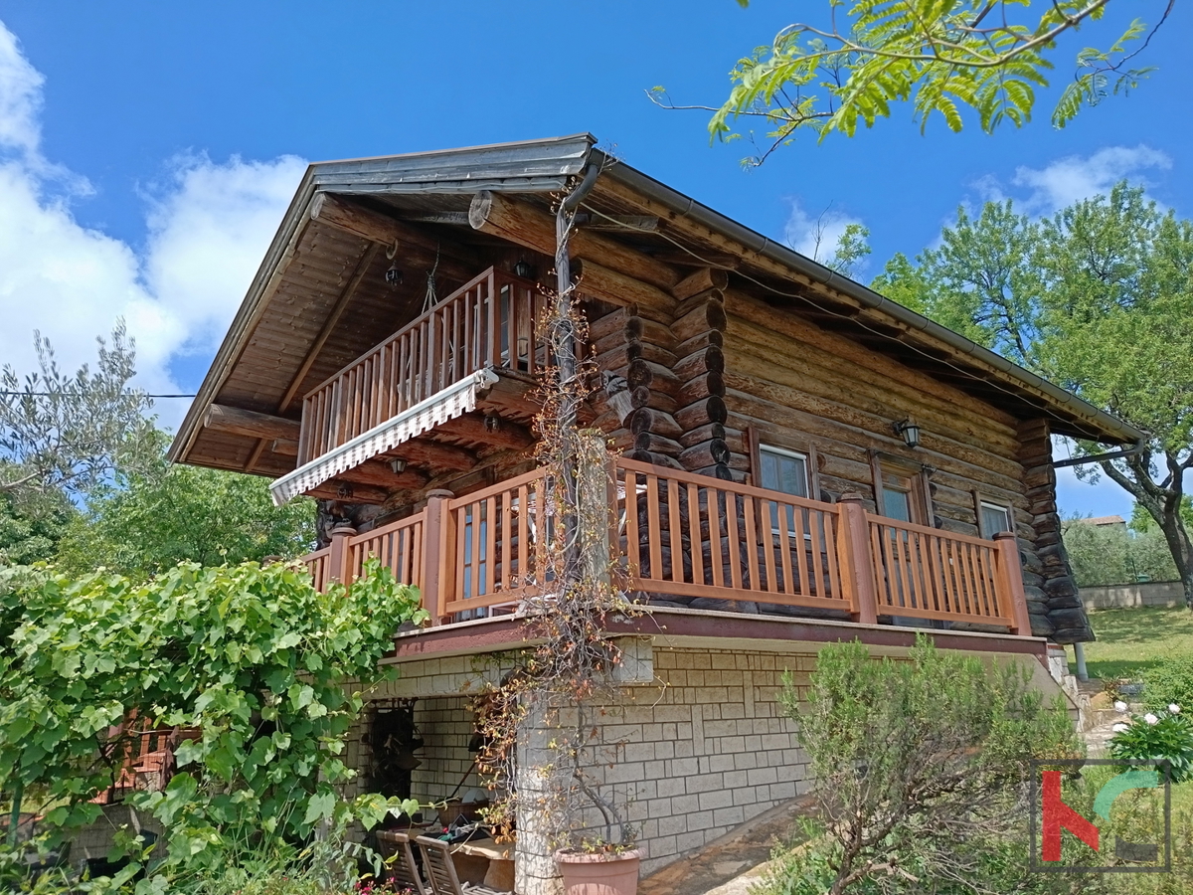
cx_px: 596
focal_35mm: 24
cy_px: 448
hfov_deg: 71.6
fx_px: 827
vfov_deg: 56.8
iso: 100
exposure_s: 1/271
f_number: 1.75
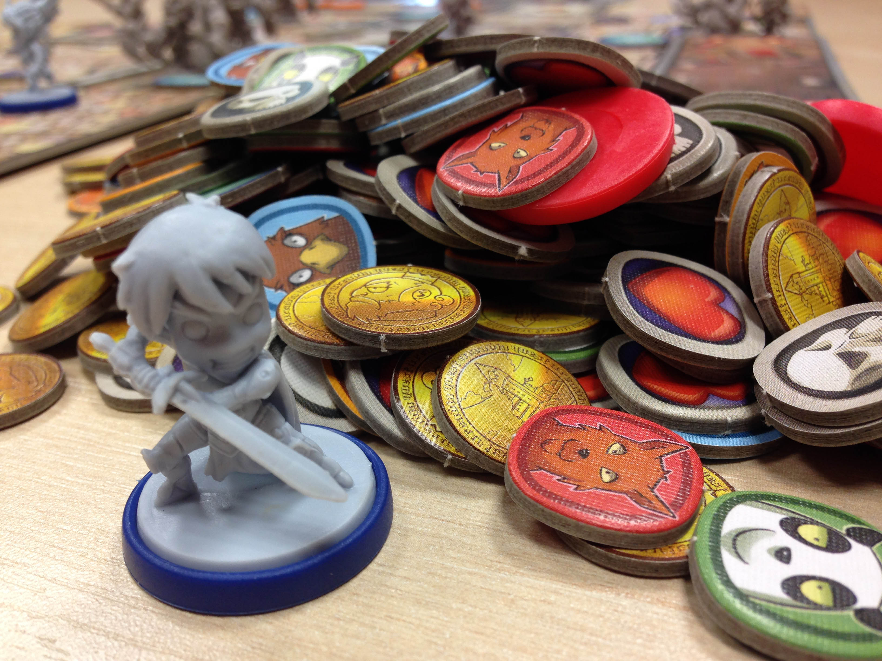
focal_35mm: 33
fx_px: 841
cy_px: 330
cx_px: 441
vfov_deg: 42.9
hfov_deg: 55.4
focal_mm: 4.12
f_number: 2.4
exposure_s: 1/30
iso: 50
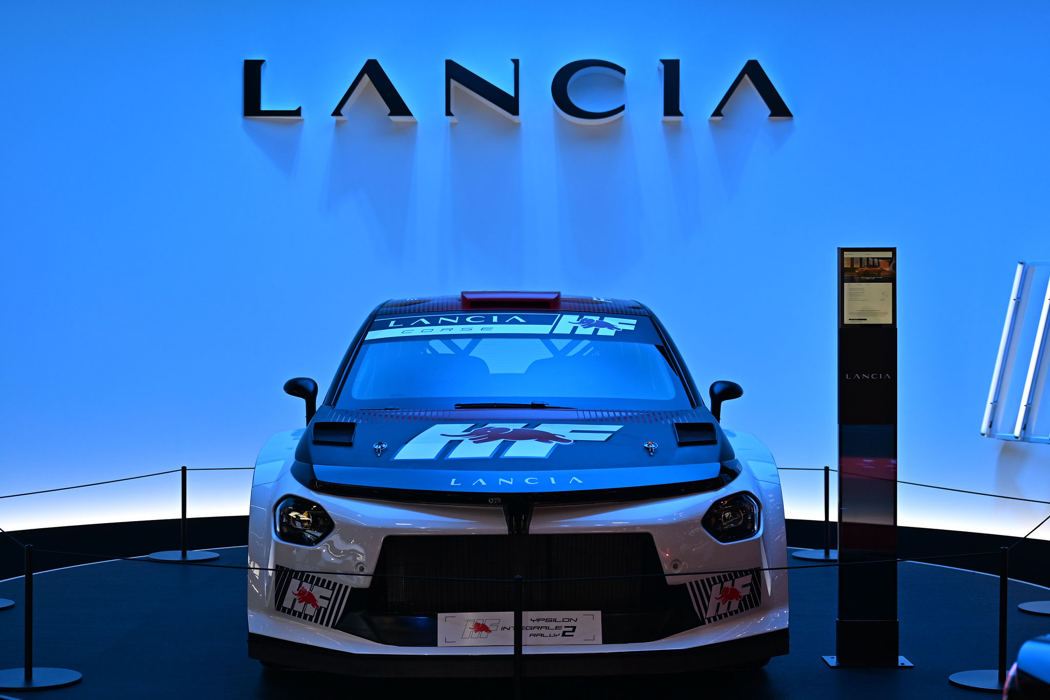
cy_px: 350
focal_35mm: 63
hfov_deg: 31.9
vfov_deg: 21.6
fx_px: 1837
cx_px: 525
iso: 200
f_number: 2.8
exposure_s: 1/500
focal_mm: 42
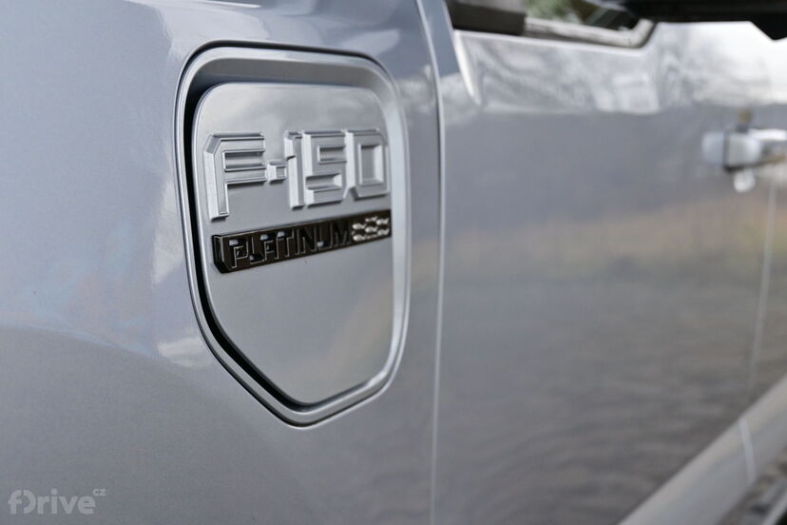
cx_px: 394
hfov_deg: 28.6
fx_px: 1541
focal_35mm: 70
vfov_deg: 19.3
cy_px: 262
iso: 640
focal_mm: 47
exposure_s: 1/320
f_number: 6
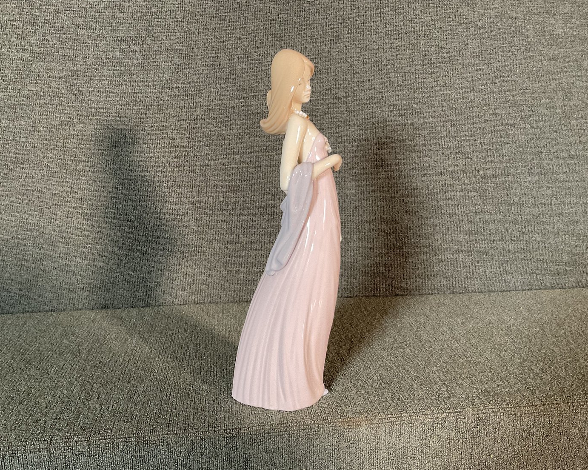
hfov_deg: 57.2
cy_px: 241
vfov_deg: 47.1
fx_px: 539
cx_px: 278
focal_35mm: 31
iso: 160
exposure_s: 1/60
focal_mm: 3
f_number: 1.8
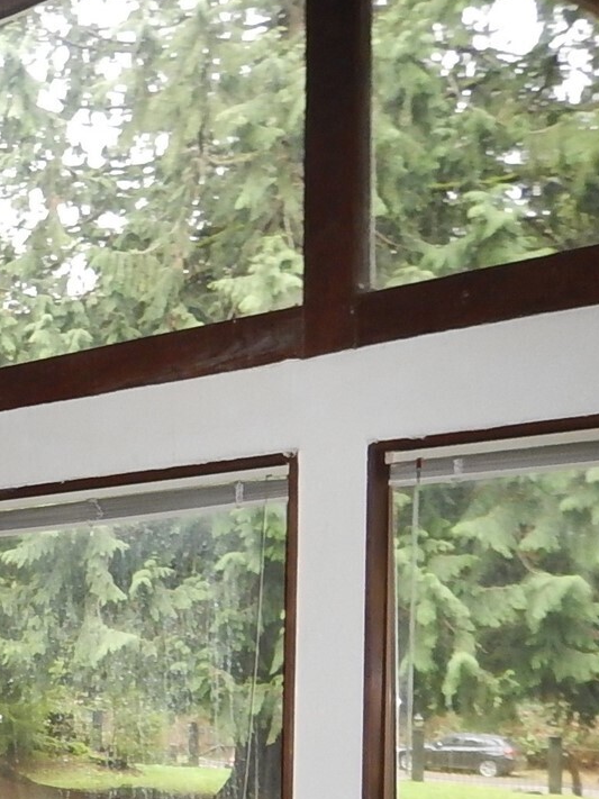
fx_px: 1246
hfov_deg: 22.4
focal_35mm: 54
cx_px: -288
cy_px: 661
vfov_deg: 34.3
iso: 360
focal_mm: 4.3
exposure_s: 1/30
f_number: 2.8
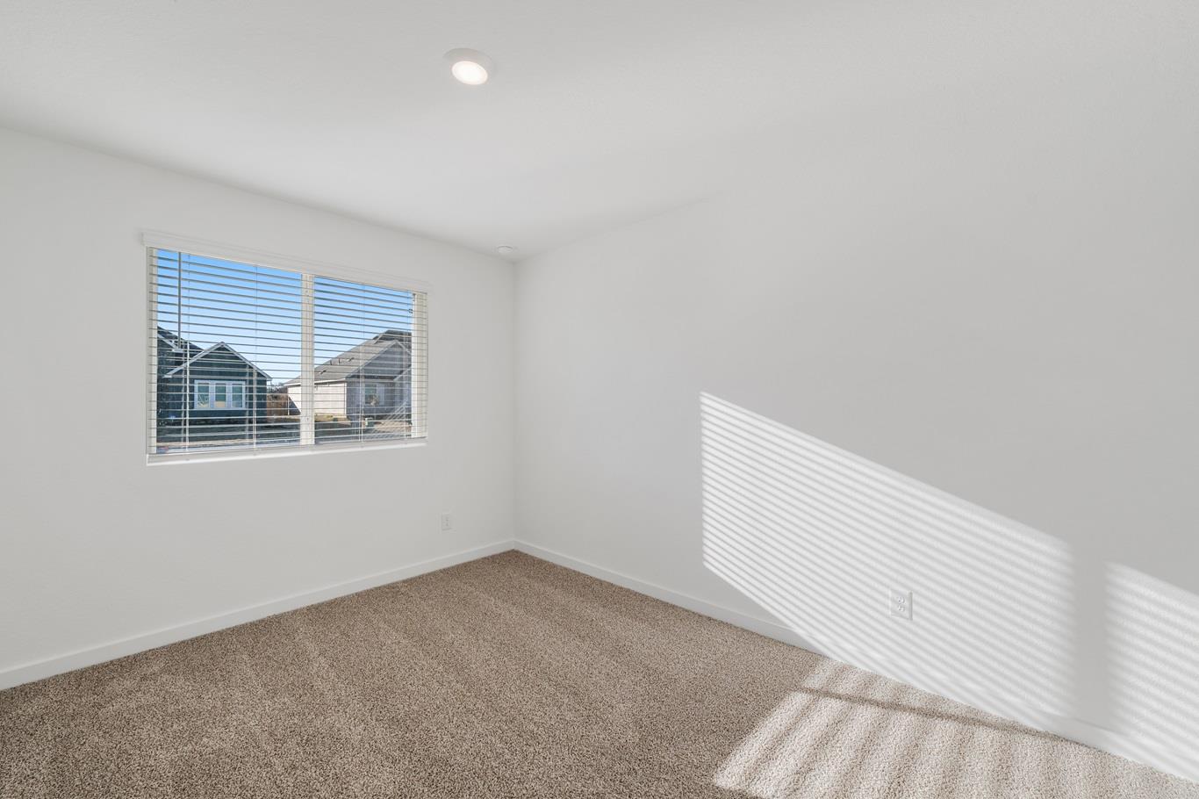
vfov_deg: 81.2
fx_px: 466
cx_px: 600
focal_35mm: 14
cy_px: 400
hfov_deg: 104.3
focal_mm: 14
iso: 320
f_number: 8
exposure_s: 1/125
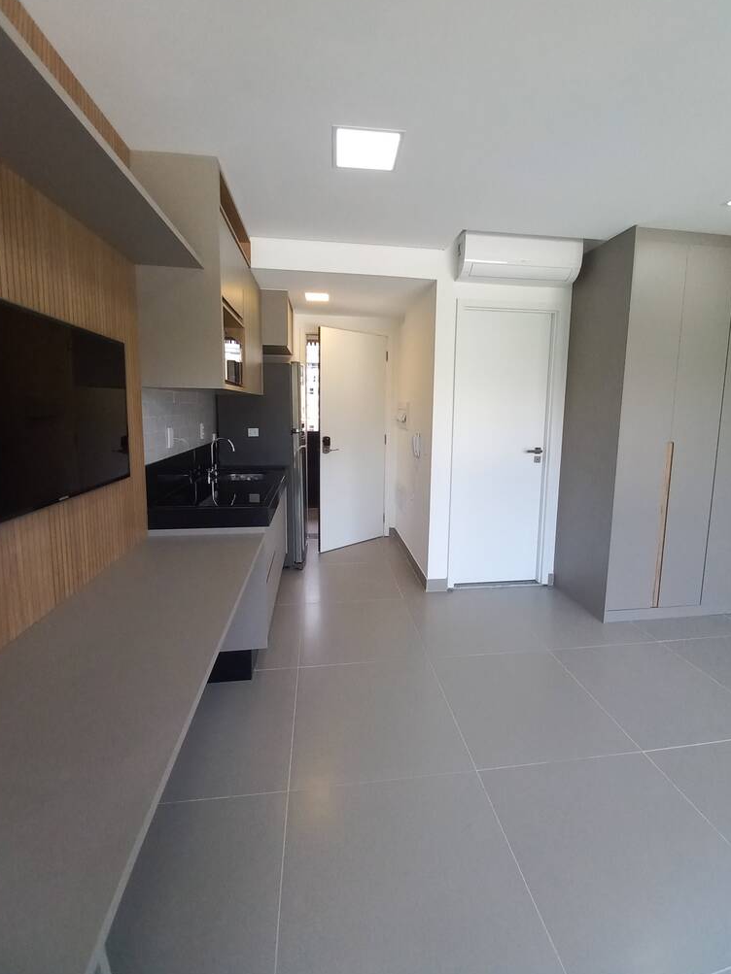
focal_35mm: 14
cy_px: 464
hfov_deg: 85.6
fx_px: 394
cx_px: 380
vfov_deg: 102.0
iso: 80
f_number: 2.2
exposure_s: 1/120
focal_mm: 1.42
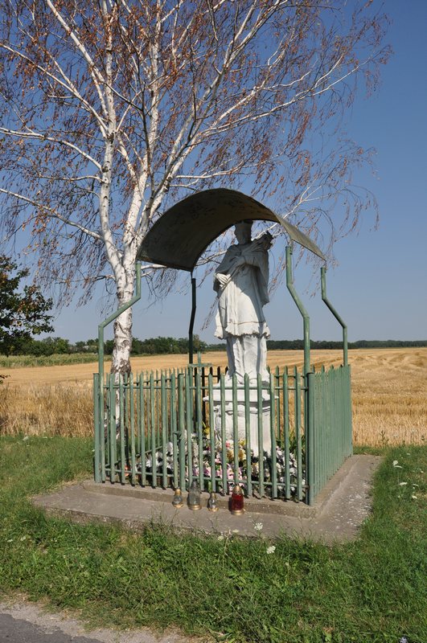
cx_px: 214
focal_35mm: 32
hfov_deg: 41.6
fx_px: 562
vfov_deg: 59.6
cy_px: 322
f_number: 13
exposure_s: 1/640
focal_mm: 21
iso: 400
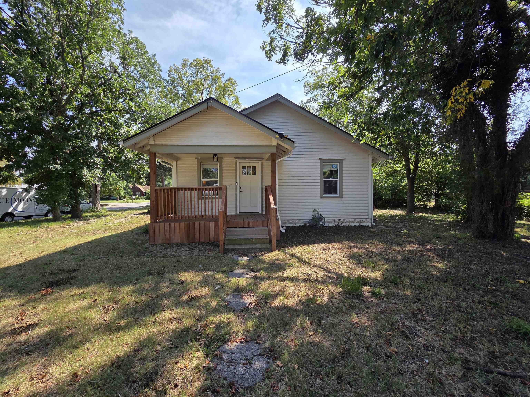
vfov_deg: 89.9
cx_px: 265
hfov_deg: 106.2
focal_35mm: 13
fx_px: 199
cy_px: 198
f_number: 2.2
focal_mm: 2.2
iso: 50
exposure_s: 1/1070
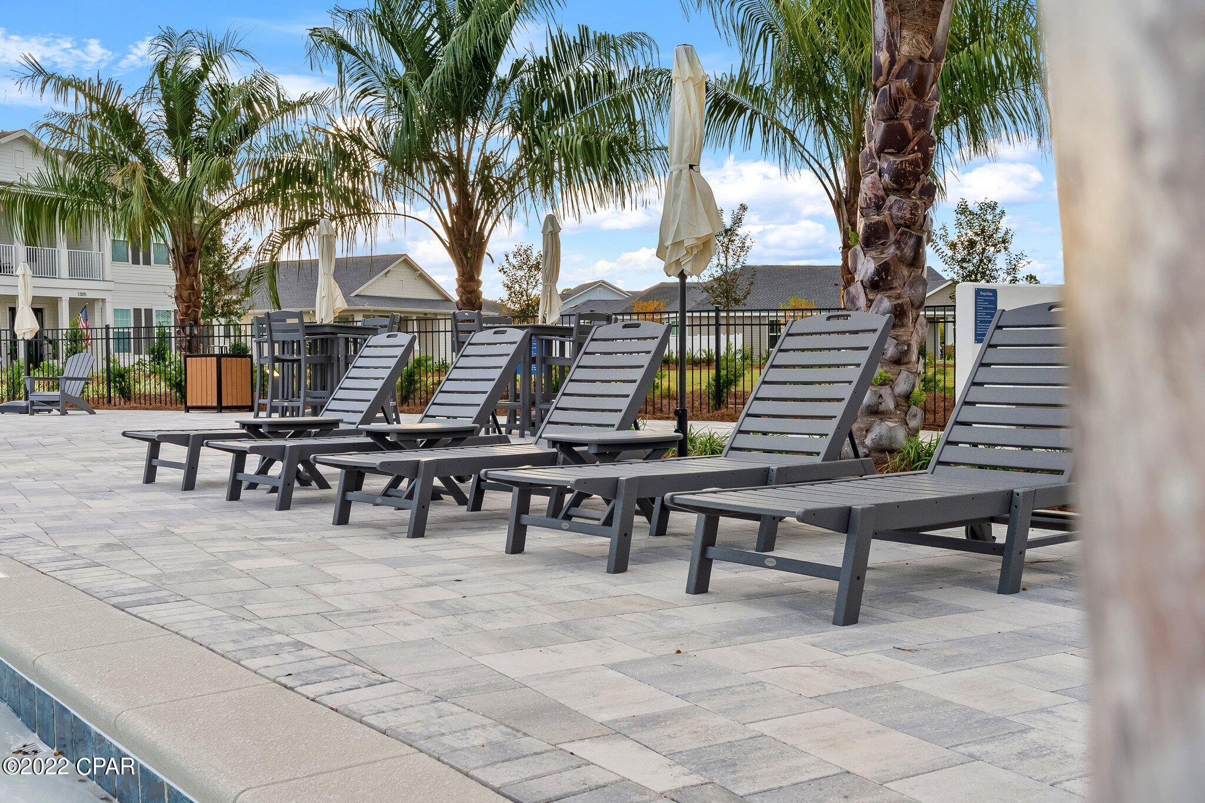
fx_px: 1205
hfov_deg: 53.1
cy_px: 402
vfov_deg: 36.9
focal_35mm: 36
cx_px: 602
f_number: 9
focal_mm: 24
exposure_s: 1/50
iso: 100
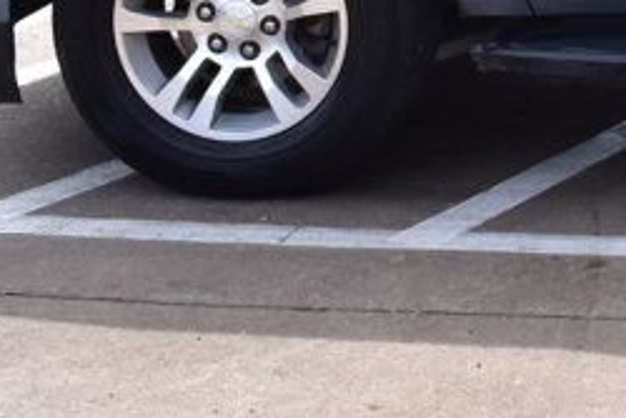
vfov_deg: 9.5
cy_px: -408
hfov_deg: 13.7
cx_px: 1087
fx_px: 2349
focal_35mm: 135
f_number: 11
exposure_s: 1/400
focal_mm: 22
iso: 400
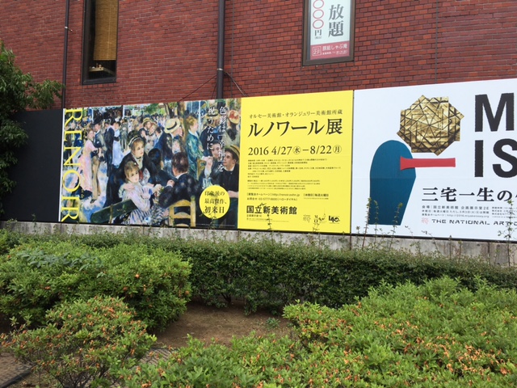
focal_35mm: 29
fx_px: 433
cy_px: 194
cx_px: 258
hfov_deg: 61.7
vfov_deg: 48.2
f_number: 2.2
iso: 25
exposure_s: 1/1399
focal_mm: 4.15
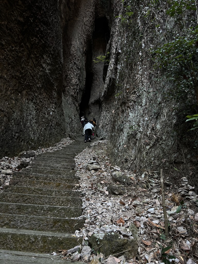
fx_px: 198
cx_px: 99
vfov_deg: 67.3
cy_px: 132
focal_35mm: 26
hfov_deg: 53.1
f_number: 1.5
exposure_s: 1/121
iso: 64
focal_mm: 5.7
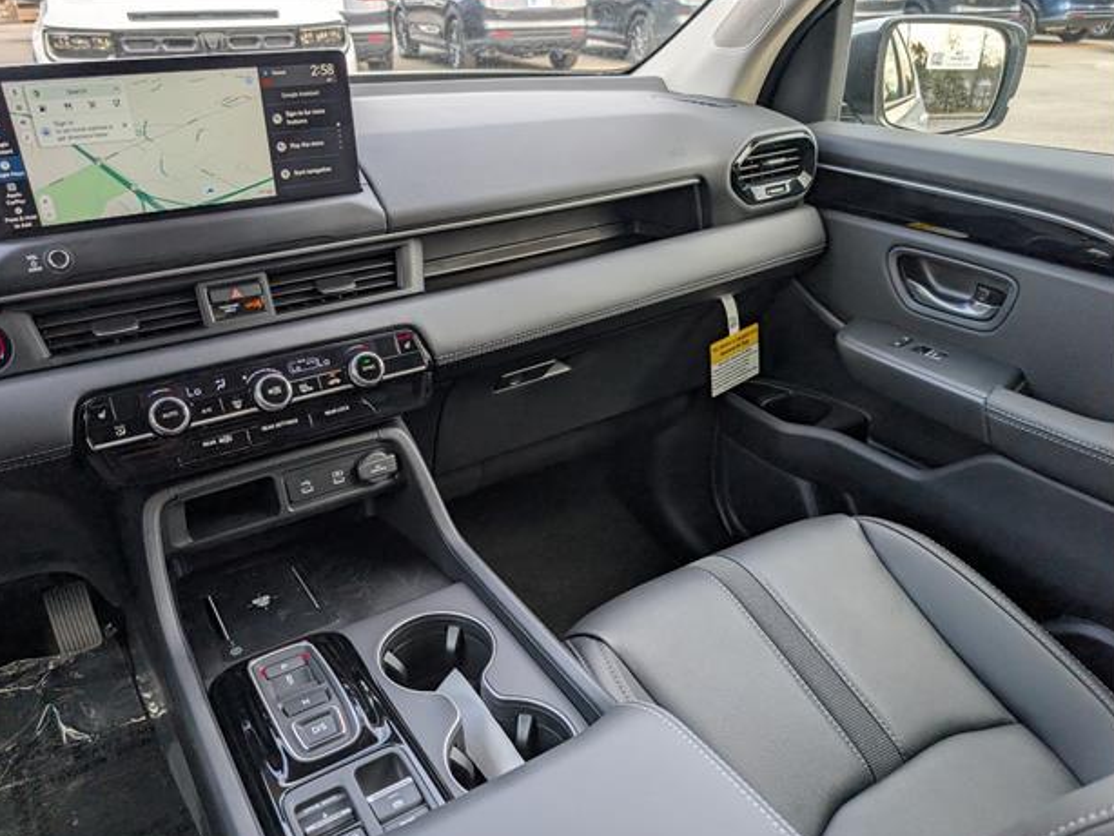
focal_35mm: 25
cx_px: 542
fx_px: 805
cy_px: 426
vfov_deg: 54.9
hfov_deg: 69.4
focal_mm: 6.9
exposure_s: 1/333
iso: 51
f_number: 1.68
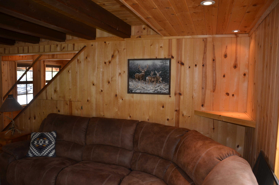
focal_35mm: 27
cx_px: 140
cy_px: 92
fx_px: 209
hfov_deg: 67.5
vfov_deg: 47.7
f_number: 3.5
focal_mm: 18
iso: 400
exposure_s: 1/60
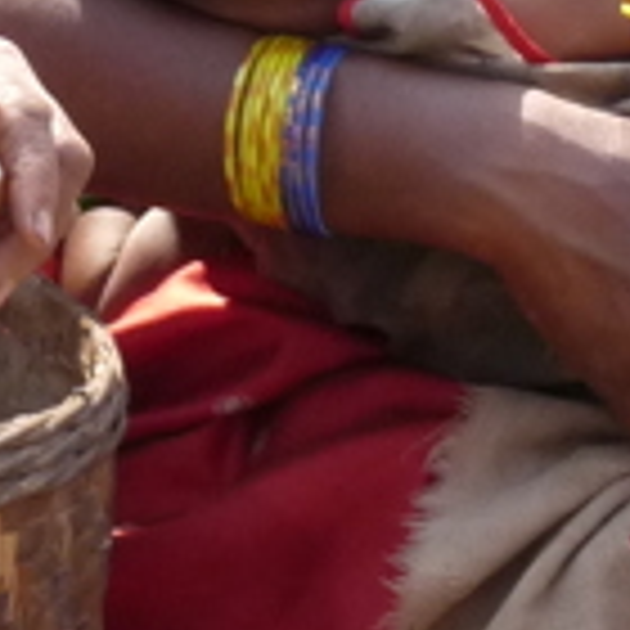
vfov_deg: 2.3
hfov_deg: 2.3
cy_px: 1318
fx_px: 15608
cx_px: 18
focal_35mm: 758
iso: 200
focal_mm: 20.8
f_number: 3.6
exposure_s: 1/500
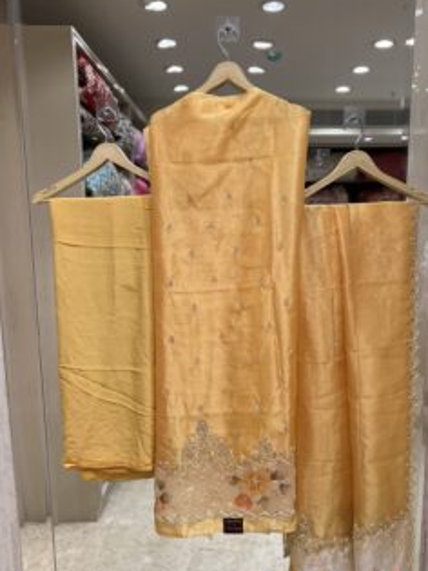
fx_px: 544
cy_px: 321
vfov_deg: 55.2
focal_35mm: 33
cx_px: 243
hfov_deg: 42.8
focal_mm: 5.7
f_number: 1.5
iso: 50
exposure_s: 1/547
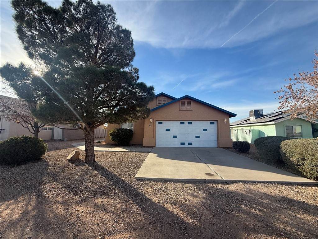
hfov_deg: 102.1
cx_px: 159
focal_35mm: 14
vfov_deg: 85.7
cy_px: 120
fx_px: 129
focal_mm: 2.22
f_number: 2.2
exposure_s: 1/820
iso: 50
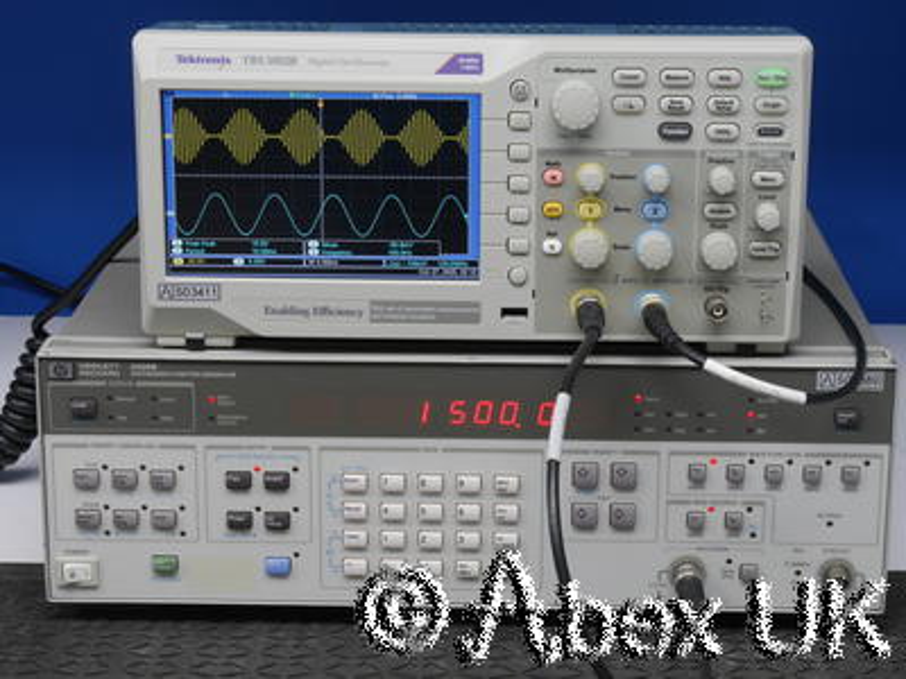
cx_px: 453
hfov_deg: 21.3
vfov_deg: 16.1
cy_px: 340
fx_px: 2408
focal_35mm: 92
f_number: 11
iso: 400
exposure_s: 1/10
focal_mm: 46
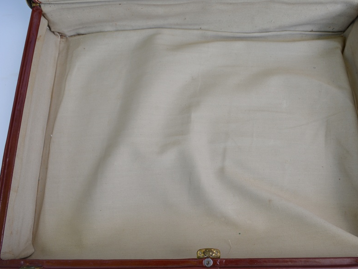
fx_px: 310
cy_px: 131
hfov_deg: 59.7
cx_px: 204
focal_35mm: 30
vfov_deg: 46.8
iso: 200
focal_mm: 18
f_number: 5.6
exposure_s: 1/125
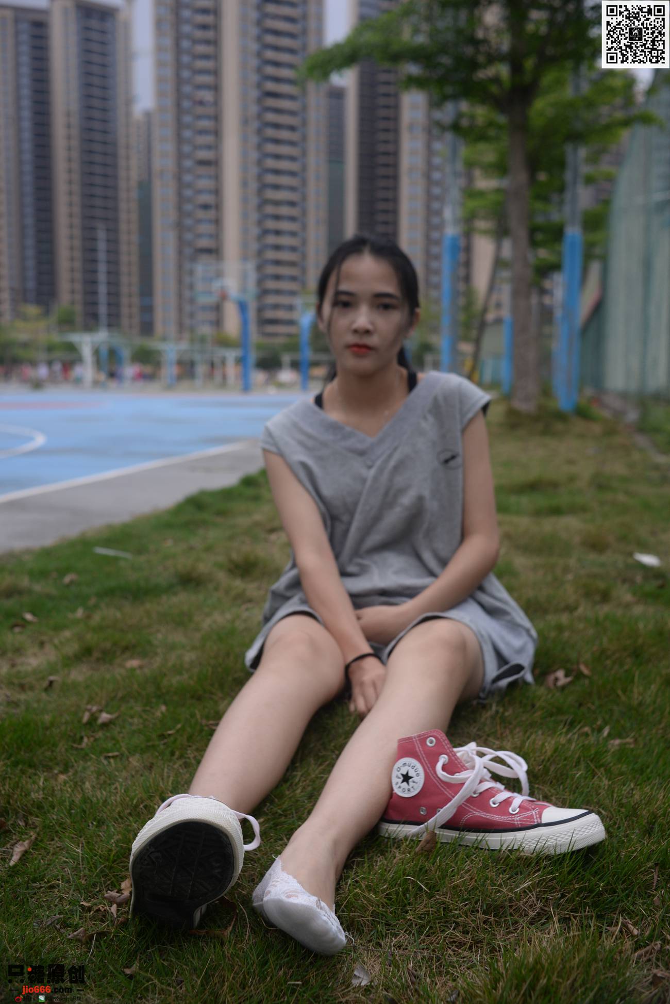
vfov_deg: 54.4
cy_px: 502
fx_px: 976
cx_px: 335
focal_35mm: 35
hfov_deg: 37.9
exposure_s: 1/1000
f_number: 5
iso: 400
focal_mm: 35
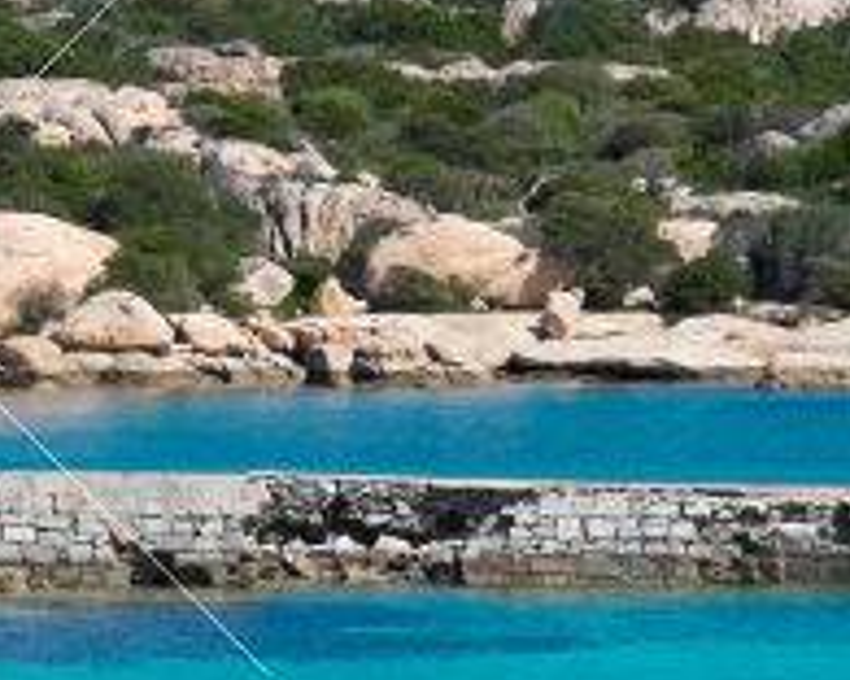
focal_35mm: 257
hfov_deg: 7.5
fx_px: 6465
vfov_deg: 6.0
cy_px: 876
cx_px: -148
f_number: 7.1
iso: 200
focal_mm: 27
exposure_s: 1/750
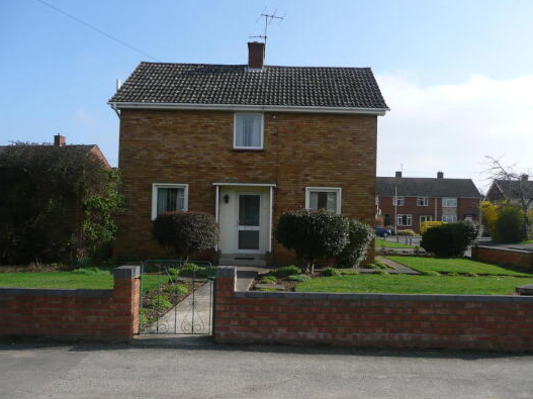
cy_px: 202
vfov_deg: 45.4
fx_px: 477
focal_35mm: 31
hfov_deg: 58.3
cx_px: 282
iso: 100
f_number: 3.3
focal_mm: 4.6
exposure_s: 1/800
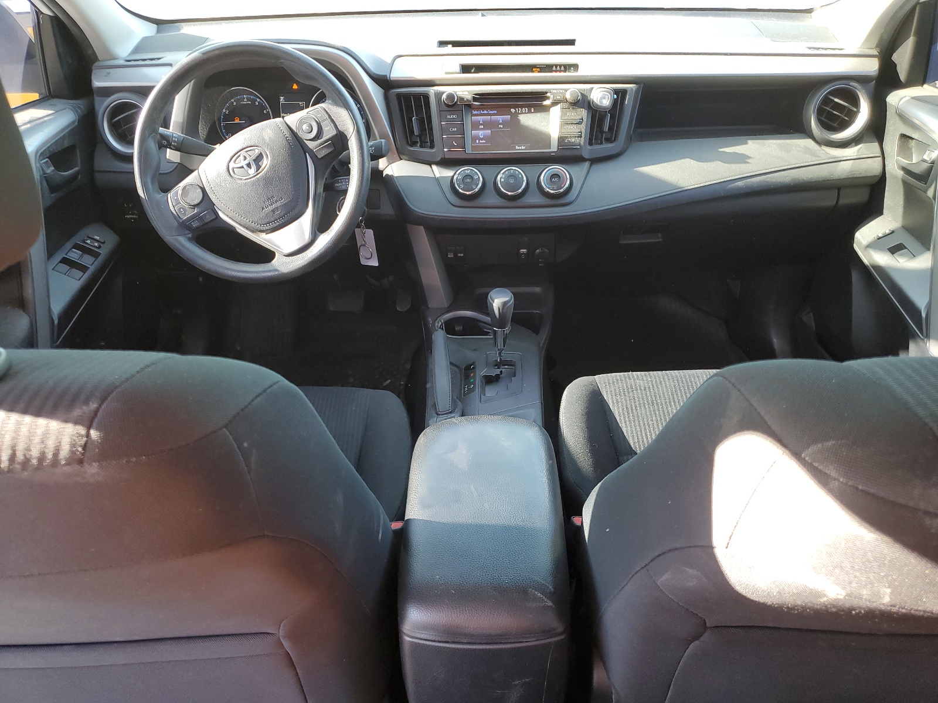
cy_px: 352
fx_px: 705
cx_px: 469
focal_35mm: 26
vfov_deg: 53.1
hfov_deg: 67.3
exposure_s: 1/60.2
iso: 61
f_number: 1.5
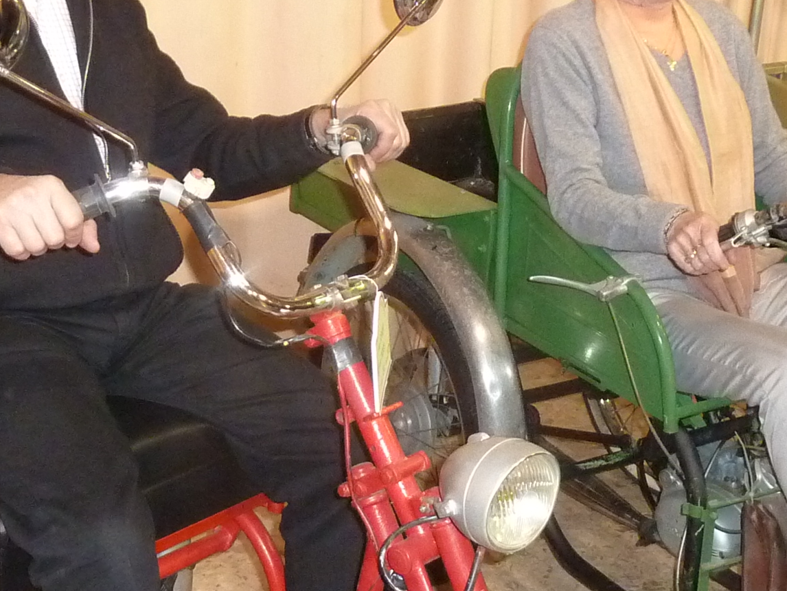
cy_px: 362
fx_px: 1524
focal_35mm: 67
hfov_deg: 29.0
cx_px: 415
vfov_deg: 21.9
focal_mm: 4.1
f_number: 3.3
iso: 500
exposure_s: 1/30
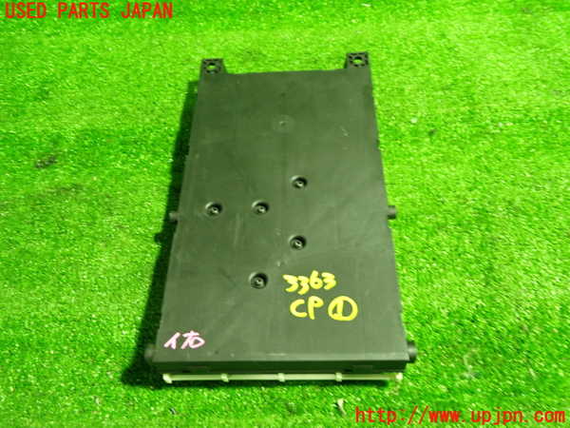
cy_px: 214
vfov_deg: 46.8
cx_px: 285
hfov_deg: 60.0
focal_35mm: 30
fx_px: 494
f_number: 2.3
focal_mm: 5.4
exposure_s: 1/30
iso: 800
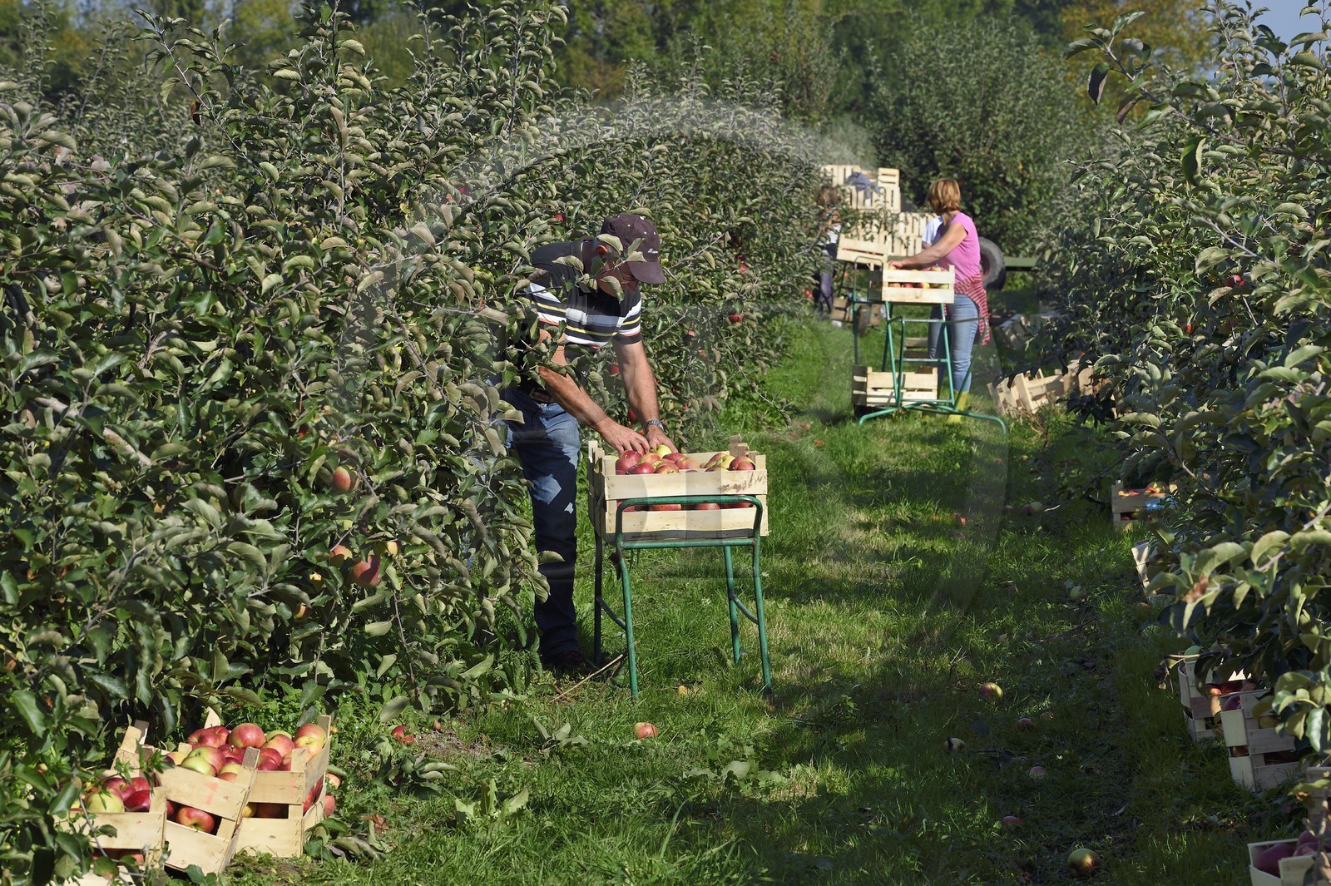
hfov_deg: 15.2
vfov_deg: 10.1
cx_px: 666
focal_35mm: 135
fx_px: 4988
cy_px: 443
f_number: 11
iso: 200
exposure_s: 1/250
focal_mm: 135
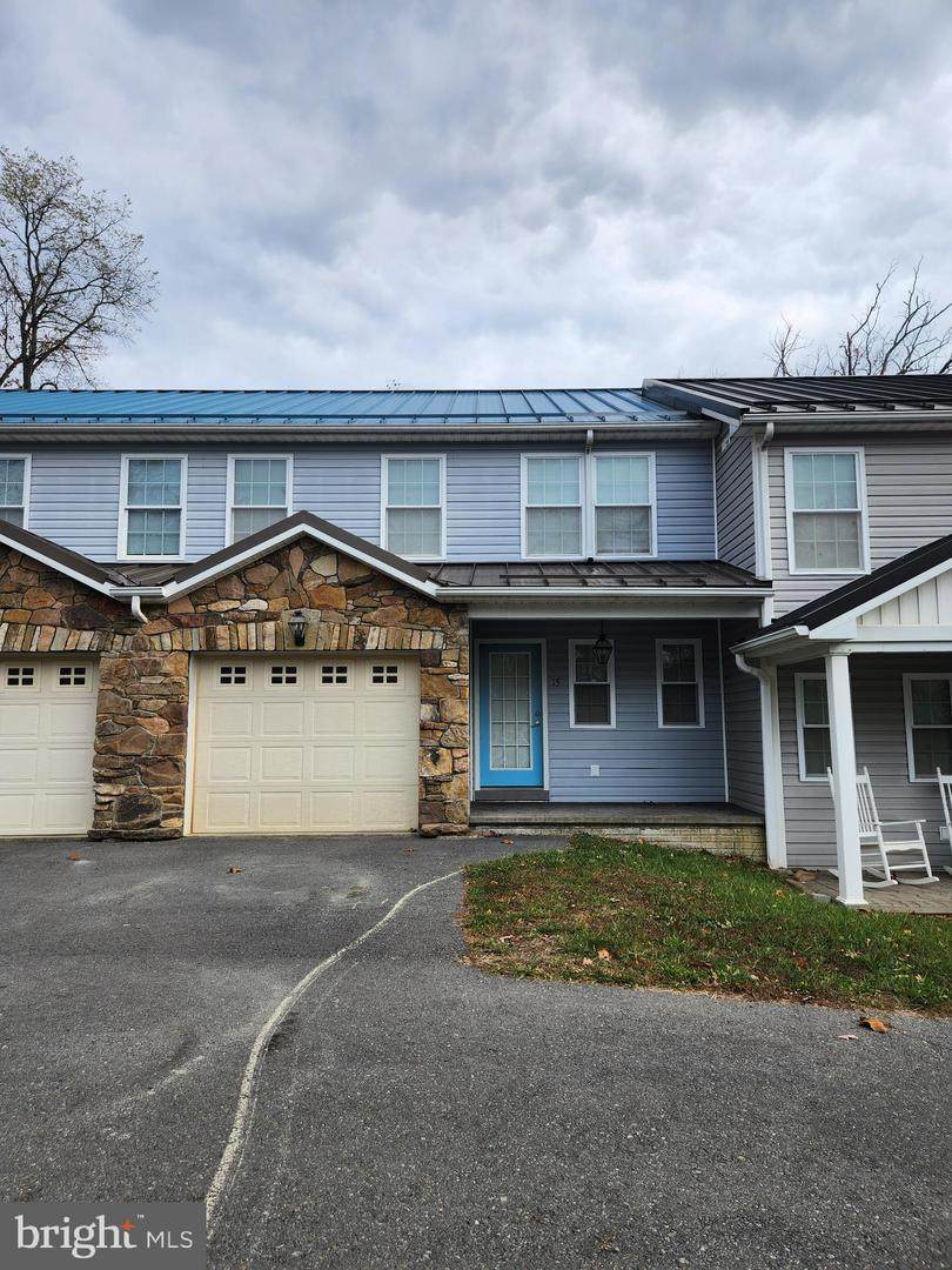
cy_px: 635
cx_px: 476
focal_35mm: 23
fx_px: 843
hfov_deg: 58.9
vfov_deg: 73.9
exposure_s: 1/754
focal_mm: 5.4
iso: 20
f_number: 1.8
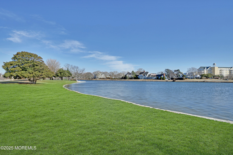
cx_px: 116
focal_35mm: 16
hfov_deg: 96.7
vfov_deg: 73.7
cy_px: 78
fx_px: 104
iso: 100
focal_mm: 16
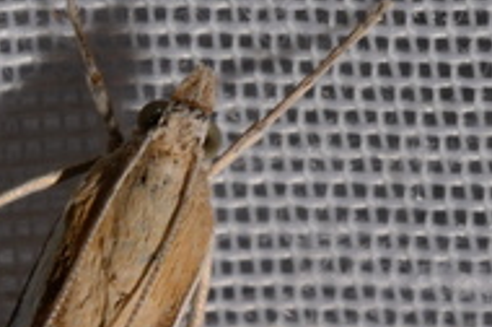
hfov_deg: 3.9
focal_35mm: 532
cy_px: 423
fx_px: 7260
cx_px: 36
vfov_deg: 2.6
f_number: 25
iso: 100
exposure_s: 1/60
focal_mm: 85
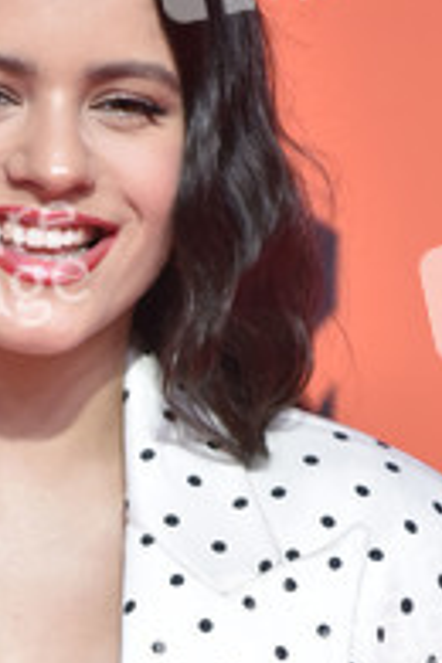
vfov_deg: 5.0
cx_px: 14
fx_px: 7550
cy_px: 452
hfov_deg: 3.4
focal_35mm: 410
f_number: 3.5
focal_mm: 200
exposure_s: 1/250
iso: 2000
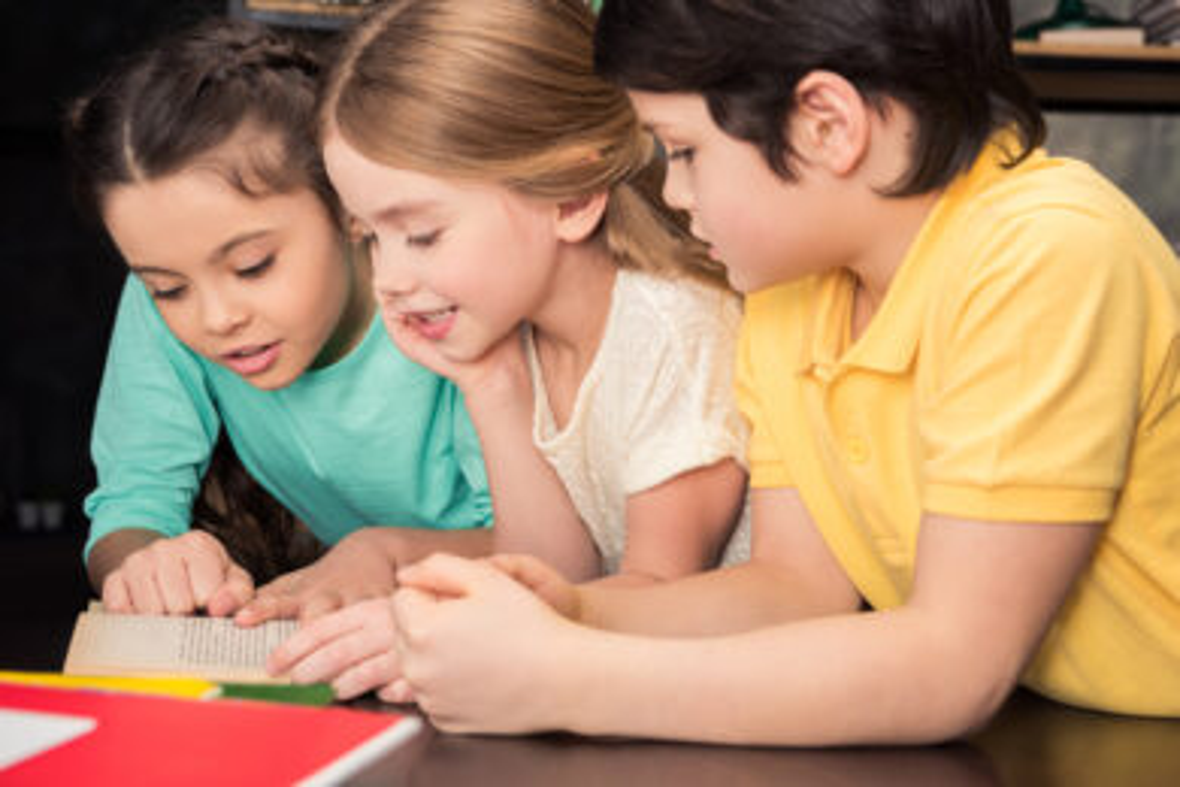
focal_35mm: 62
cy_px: 394
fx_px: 2032
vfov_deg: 21.9
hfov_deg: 32.4
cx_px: 590
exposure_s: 1/200
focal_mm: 62
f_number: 8
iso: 250
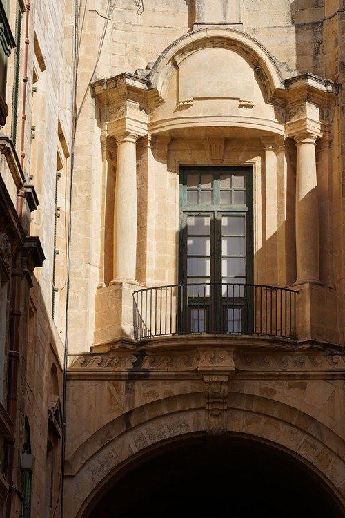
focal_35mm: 120
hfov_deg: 11.4
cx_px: 213
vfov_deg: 17.0
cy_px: 173
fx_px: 1725
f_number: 7.1
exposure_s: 1/500
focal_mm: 75
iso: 100
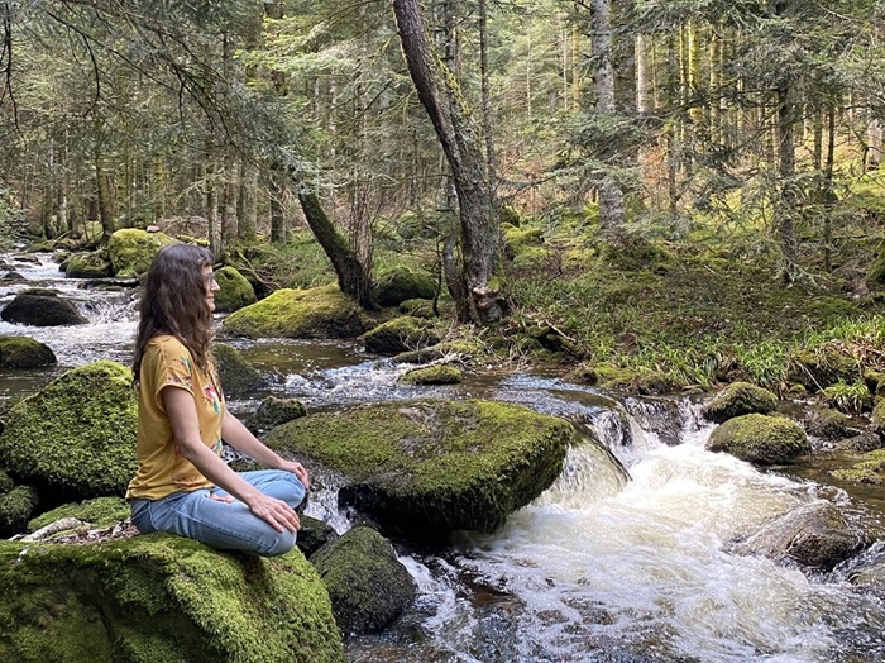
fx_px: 664
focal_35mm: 26
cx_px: 442
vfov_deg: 53.0
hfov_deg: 67.3
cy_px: 332
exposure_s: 1/60
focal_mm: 4.25
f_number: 1.8
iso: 125
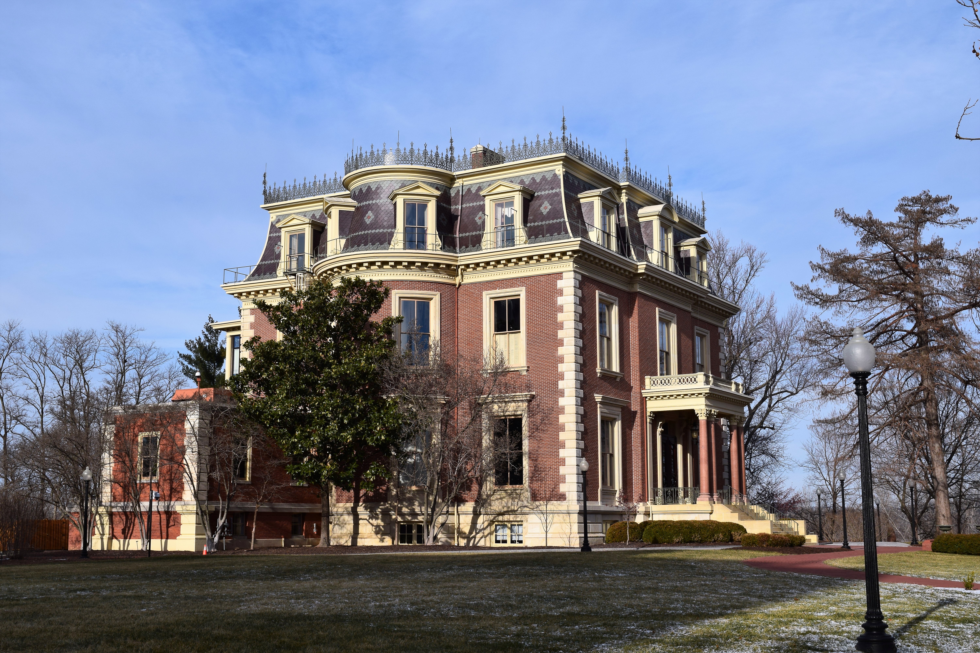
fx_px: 1266
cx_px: 490
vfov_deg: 28.9
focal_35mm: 46
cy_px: 326
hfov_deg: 42.3
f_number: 11
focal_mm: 31
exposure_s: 1/500
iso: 250
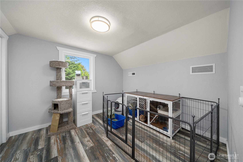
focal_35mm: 12
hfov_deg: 112.6
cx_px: 122
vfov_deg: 90.0
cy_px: 81
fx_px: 81
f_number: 6.3
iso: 1000
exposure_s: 1/10
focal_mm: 12
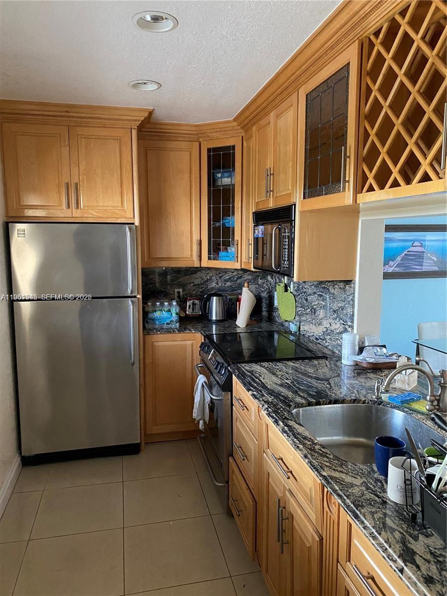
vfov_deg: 67.3
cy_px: 298
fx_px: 448
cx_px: 224
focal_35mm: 26
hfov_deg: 53.1
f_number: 1.8
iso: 400
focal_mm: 4.25
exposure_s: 1/40
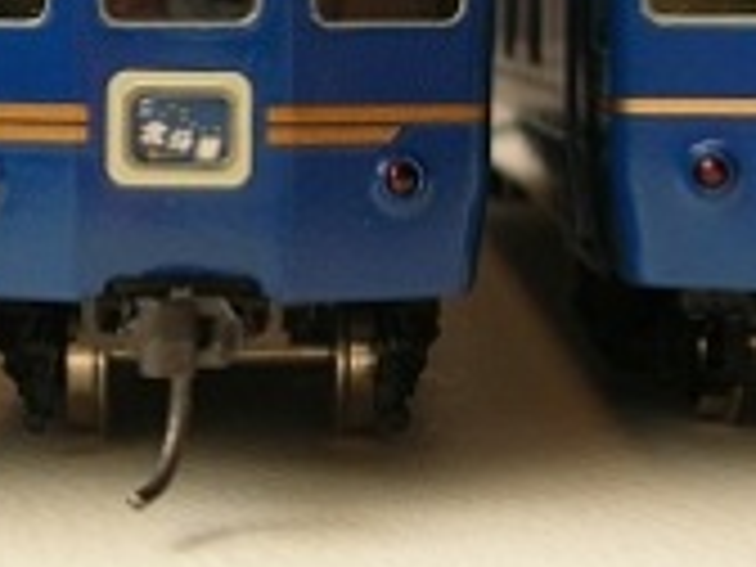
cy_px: 29
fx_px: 2271
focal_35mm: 104
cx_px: 194
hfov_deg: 18.8
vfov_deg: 14.1
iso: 50
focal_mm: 5.8
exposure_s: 1/9.8
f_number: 2.8
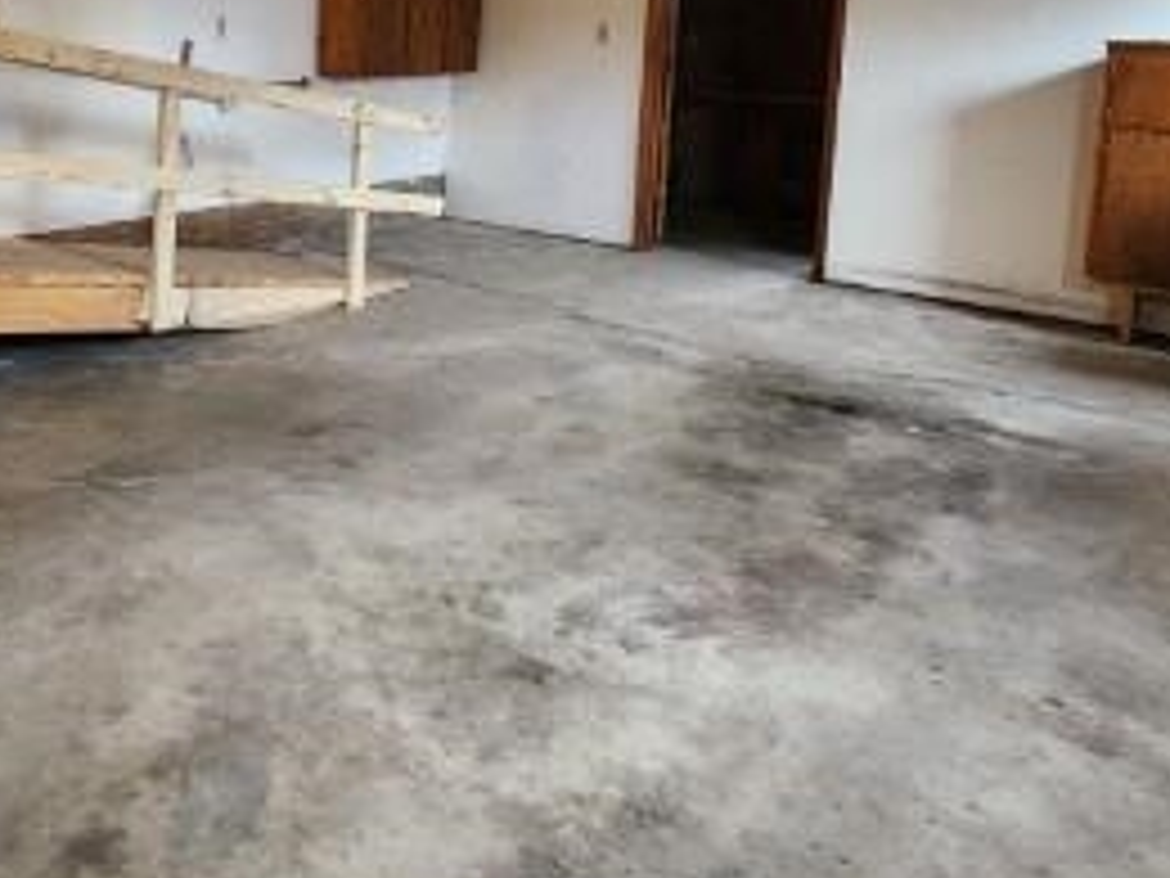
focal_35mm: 32
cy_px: 144
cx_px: 194
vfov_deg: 41.7
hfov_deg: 52.2
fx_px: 1082
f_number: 2.2
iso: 400
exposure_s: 1/30
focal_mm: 2.2
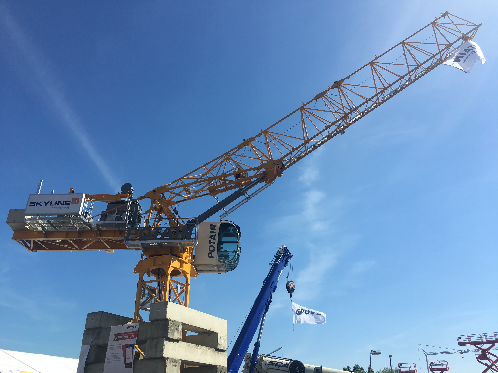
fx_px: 417
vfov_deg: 48.2
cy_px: 186
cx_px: 249
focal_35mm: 29
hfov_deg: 61.7
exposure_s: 1/1350
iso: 25
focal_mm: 4.15
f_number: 2.2
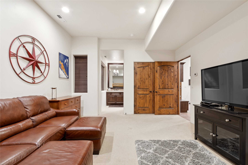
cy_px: 82
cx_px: 124
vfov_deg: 77.3
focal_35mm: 15
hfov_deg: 100.4
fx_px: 103
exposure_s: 1
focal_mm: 10
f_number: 6.3
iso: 100
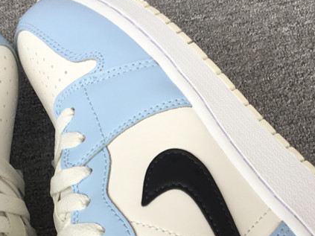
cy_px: 204
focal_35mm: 66
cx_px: 179
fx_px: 600
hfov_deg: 29.4
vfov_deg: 21.8
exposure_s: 1/115
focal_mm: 3.3
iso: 25
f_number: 2.4
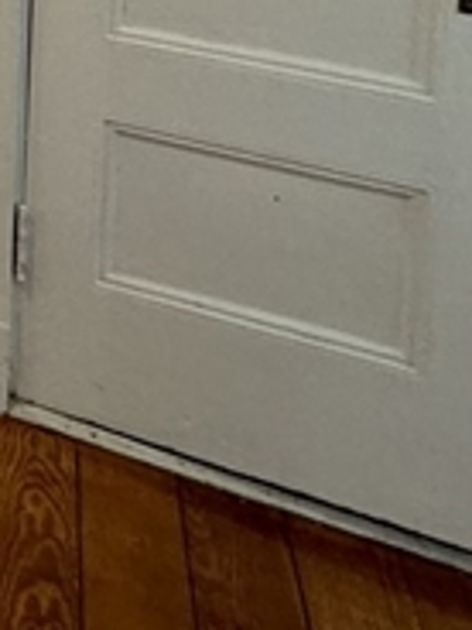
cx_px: -708
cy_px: -425
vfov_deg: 20.0
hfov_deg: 13.2
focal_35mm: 78
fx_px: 1418
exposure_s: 1/60
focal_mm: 2.22
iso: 200
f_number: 2.2
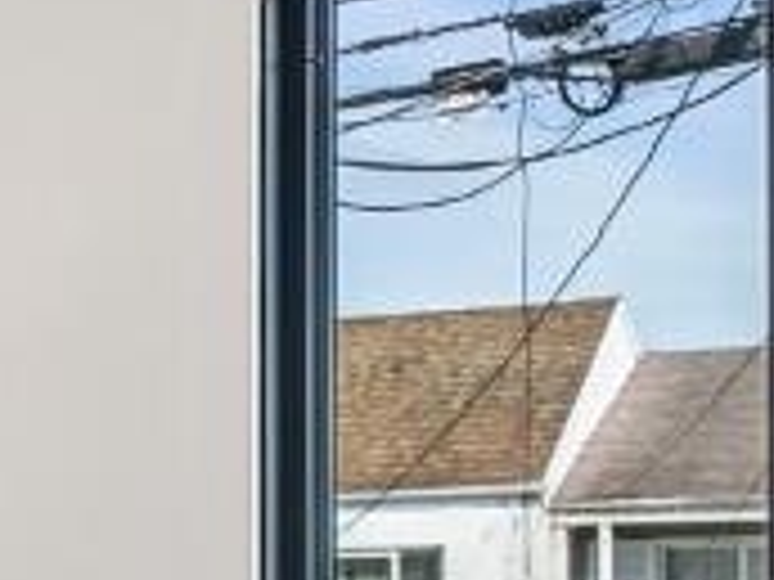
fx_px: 2996
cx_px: -306
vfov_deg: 10.9
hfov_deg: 14.0
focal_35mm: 134
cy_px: 634
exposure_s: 1/80
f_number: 8
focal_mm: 16
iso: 640
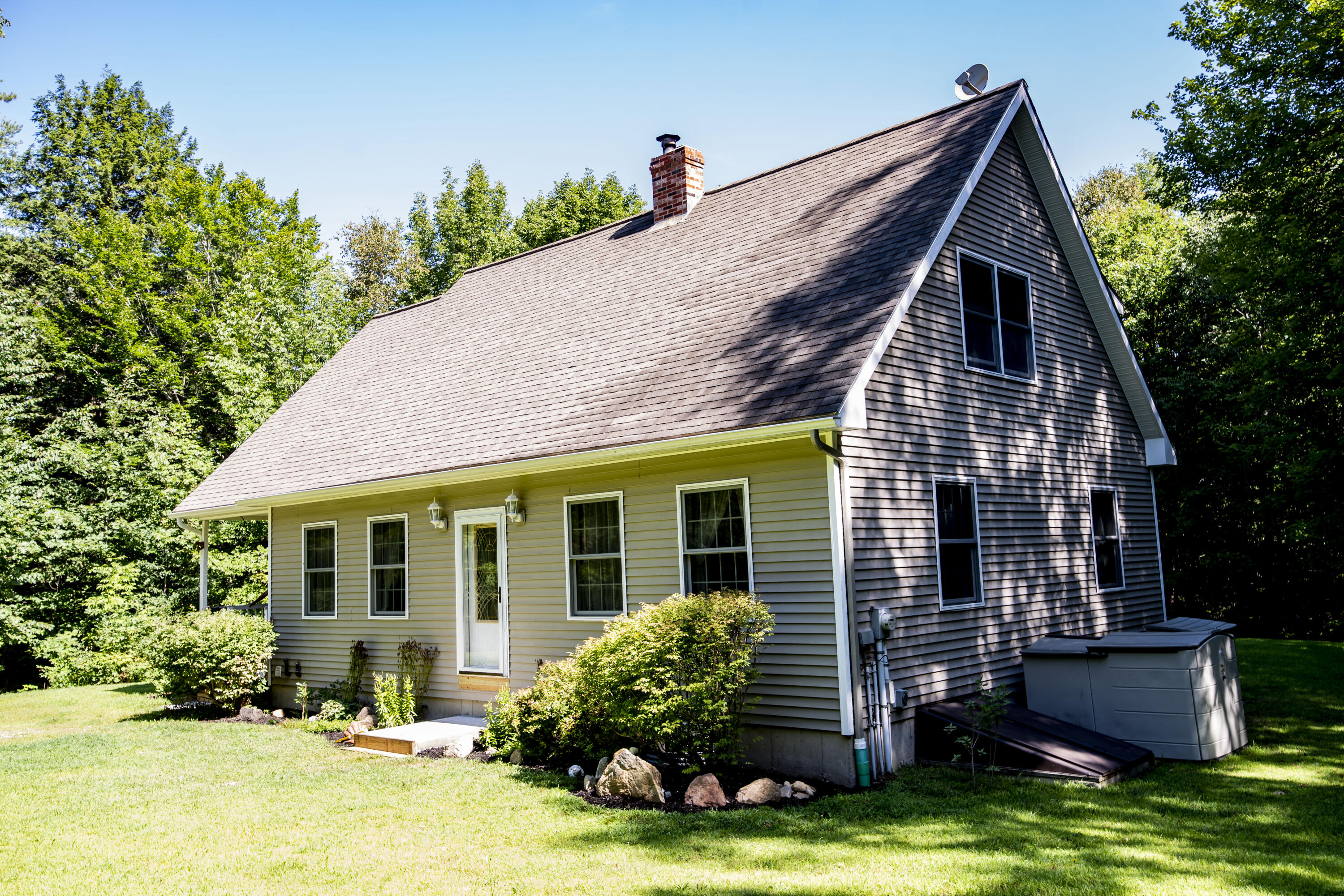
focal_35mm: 30
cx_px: 672
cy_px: 448
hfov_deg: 61.9
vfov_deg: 43.6
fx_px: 1120
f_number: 4.5
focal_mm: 30
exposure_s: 1/80
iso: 50
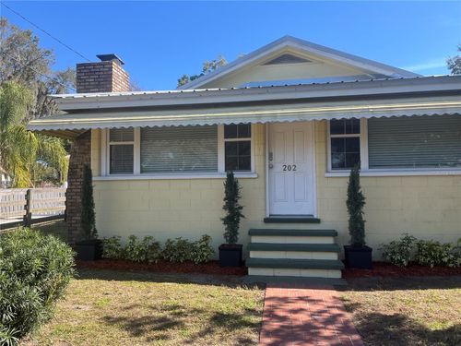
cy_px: 173
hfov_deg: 67.3
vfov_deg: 53.1
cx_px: 230
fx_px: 346
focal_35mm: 26
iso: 50
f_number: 1.6
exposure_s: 1/1117
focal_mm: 5.1
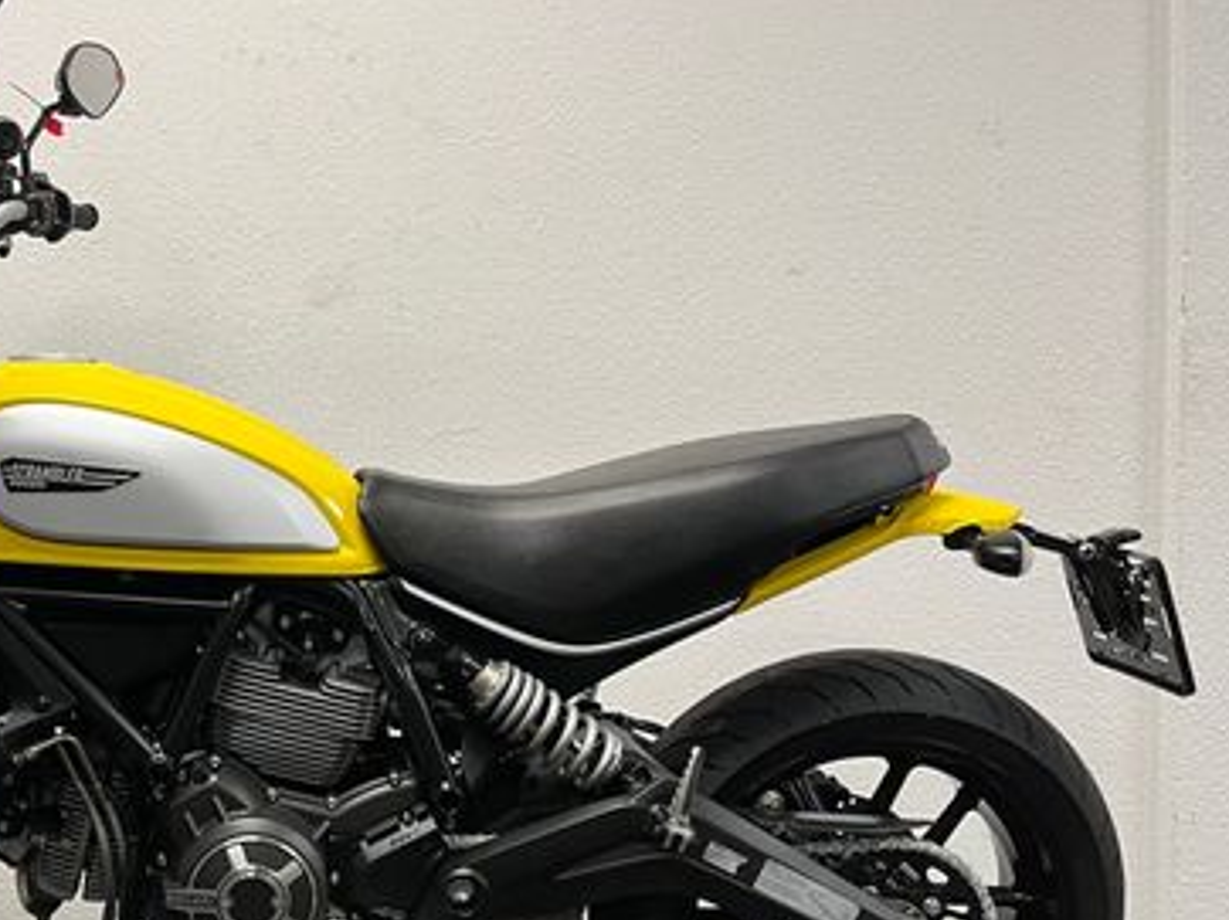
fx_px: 1632
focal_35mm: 46
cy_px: 669
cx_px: 275
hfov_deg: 39.9
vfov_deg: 31.0
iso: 64
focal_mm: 5.1
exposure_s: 1/50
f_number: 1.6
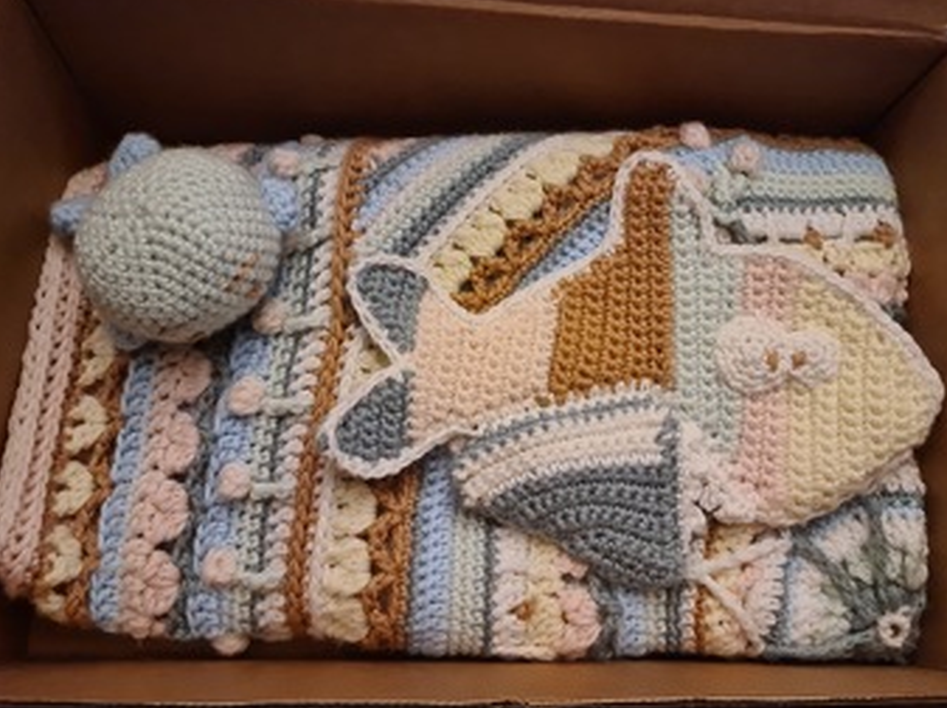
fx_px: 765
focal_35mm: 28
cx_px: 474
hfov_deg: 63.5
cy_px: 351
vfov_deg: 49.7
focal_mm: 5.9
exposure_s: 1/25
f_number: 2
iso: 640
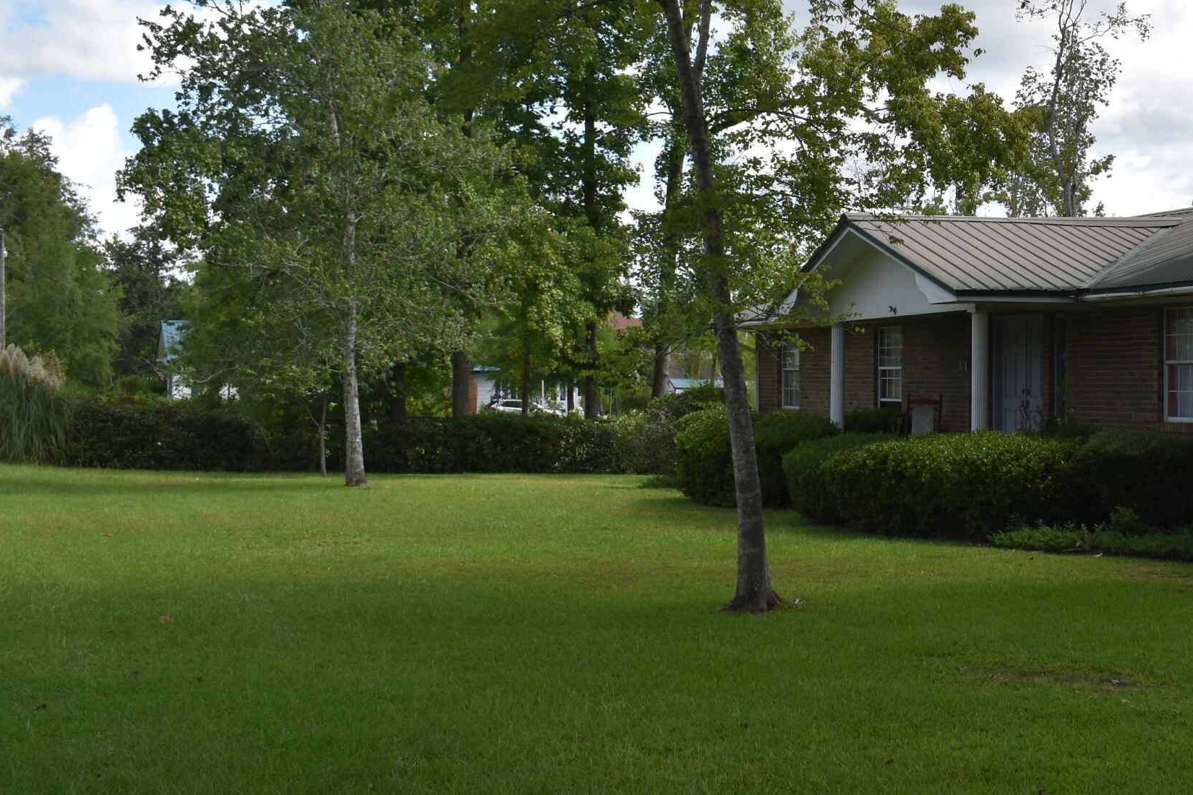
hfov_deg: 32.0
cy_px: 257
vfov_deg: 22.5
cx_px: 1035
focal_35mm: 60
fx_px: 1988
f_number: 8
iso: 100
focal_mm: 22
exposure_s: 1/200
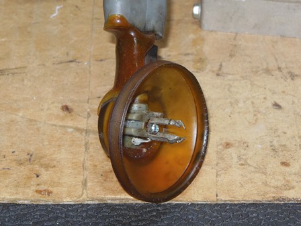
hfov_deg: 22.5
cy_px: 113
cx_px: 150
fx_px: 756
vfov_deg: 17.0
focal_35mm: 87
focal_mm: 15.5
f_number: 4.6
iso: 200
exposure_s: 1/60
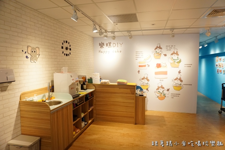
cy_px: 75
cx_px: 112
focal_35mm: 24
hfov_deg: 73.7
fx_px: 150
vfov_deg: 53.1
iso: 1250
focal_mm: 16
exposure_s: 1/160
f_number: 4
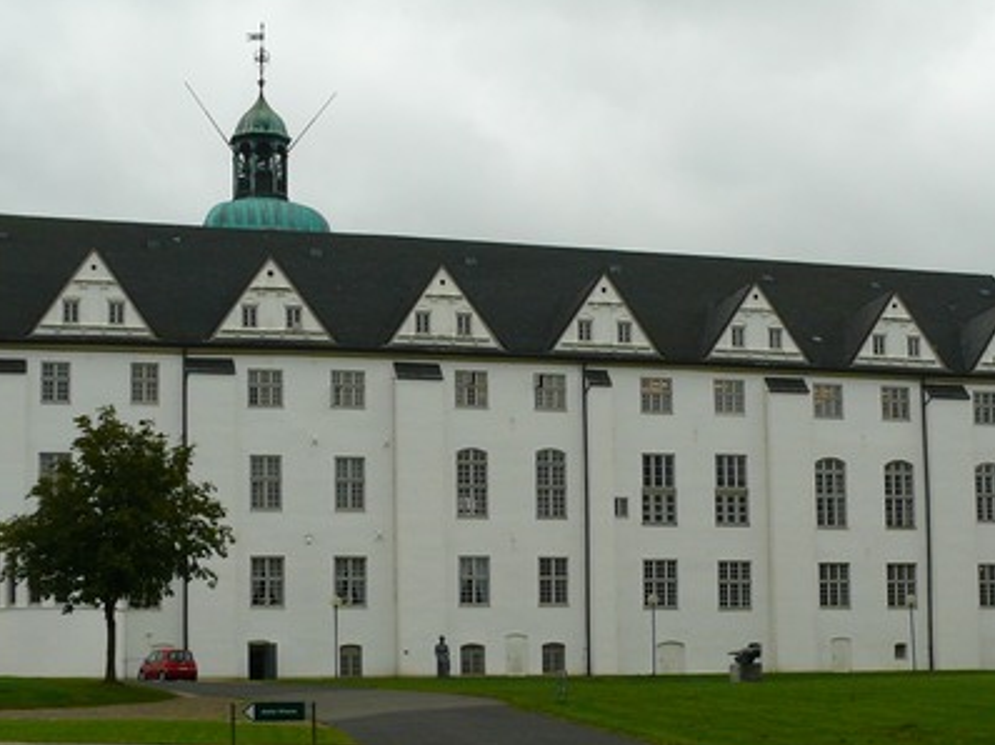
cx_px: 555
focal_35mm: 66
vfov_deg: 22.1
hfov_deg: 29.4
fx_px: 1896
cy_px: 510
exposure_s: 1/100
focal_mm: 7.4
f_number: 3.6
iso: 100
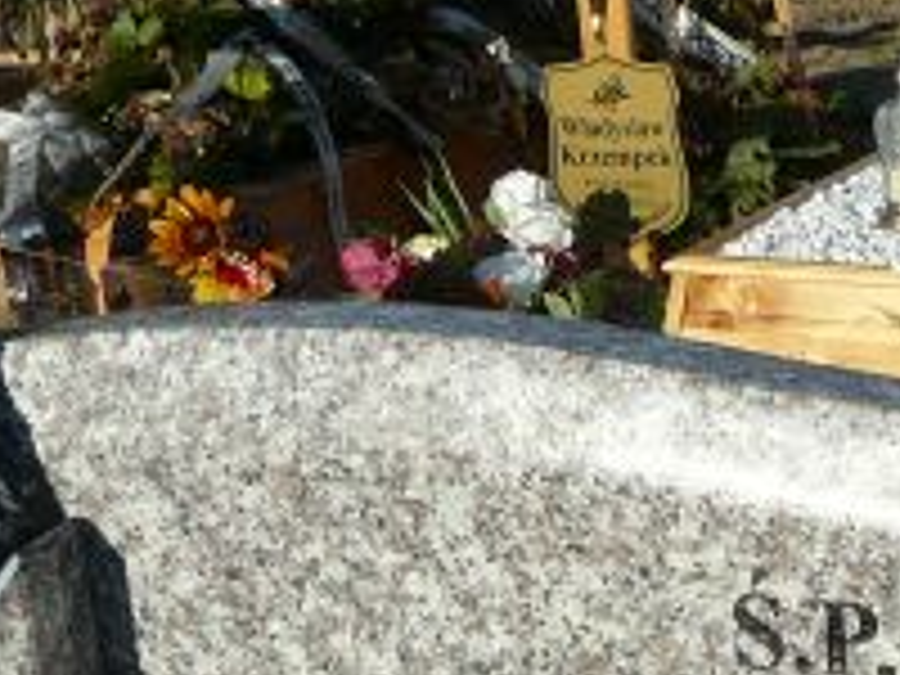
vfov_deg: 12.4
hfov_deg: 17.3
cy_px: 1071
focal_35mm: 112
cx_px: 846
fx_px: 2912
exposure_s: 1/800
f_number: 5
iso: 80
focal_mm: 5.2
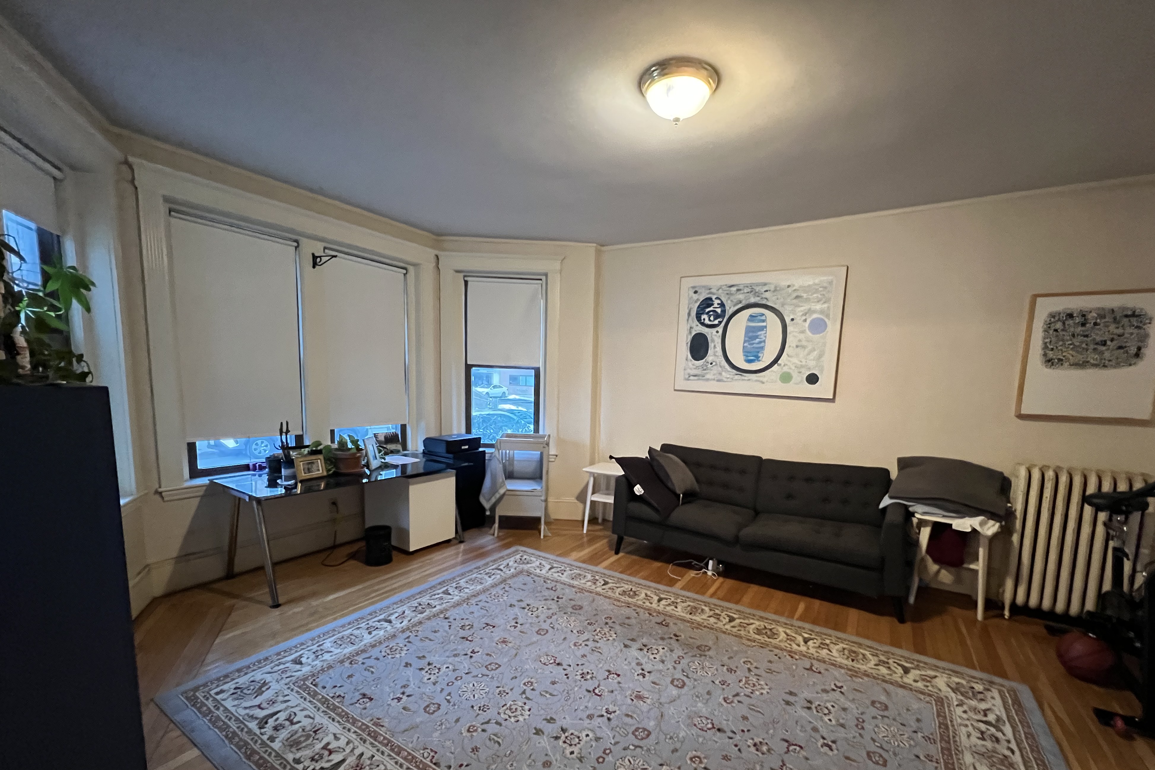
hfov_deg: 104.2
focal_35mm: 14
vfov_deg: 80.7
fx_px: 449
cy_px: 439
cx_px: 593
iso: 1000
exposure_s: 1/60
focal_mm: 1.57
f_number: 1.8
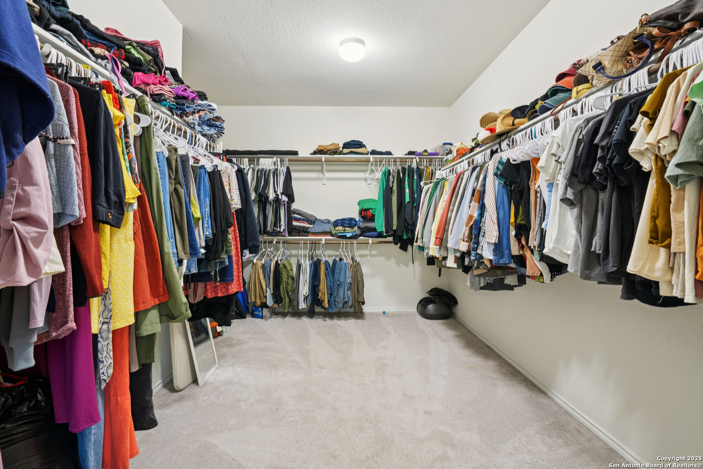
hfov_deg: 96.7
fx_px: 312
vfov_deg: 73.7
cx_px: 352
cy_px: 234
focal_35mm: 16
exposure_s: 1/1.43
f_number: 8
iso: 400
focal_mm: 16
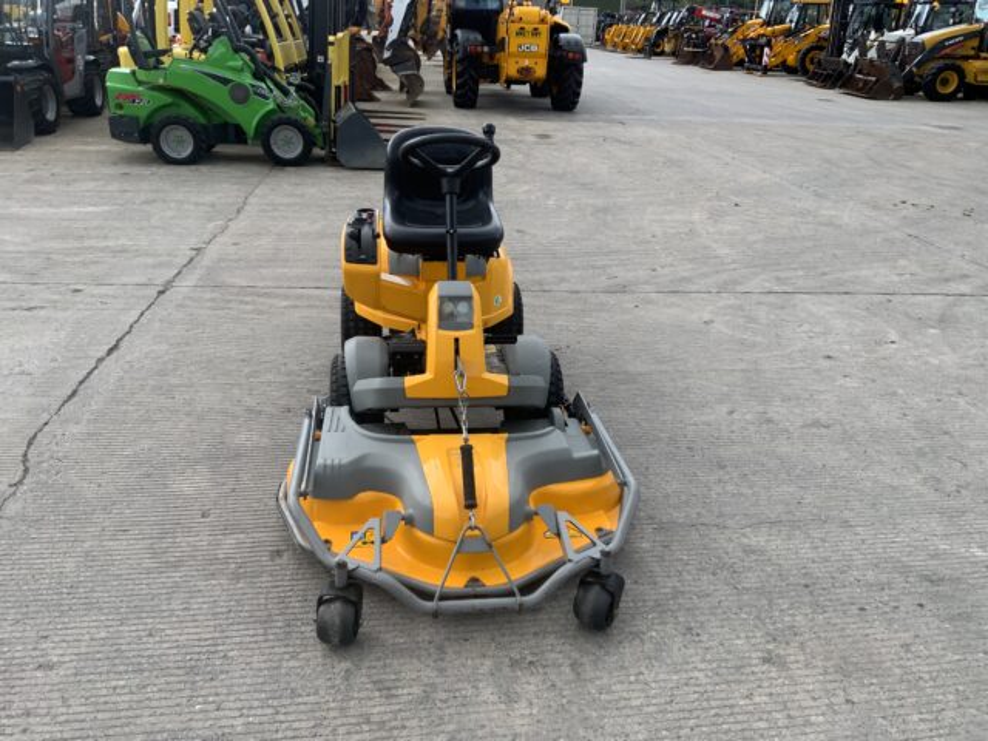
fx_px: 828
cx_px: 494
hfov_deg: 61.7
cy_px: 370
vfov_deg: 48.2
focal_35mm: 29
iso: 16
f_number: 1.8
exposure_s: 1/540
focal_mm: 3
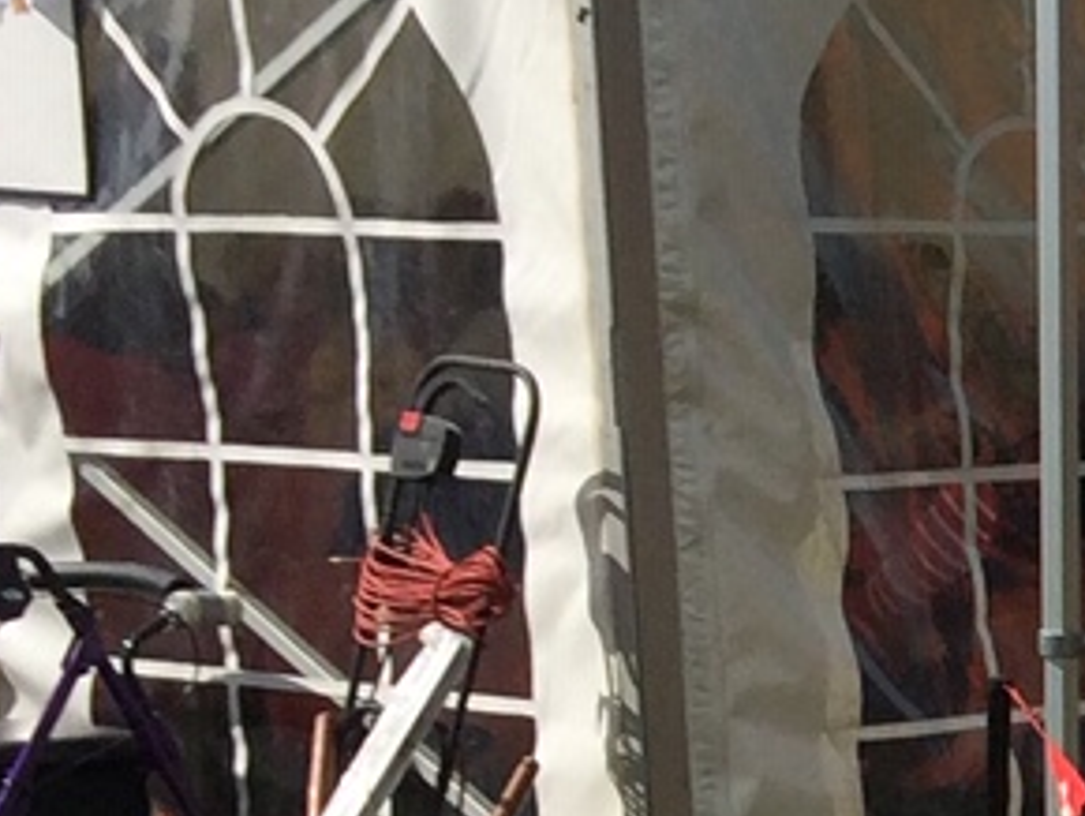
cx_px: 2698
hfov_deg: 10.3
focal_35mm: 163
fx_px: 5113
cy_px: 1291
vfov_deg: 8.9
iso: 32
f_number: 2.2
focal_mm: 4.15
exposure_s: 1/3425
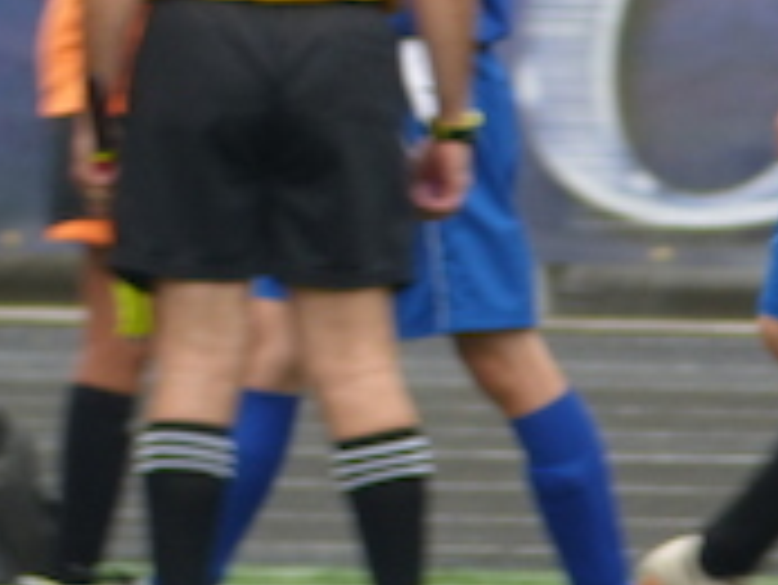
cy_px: 117
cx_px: 956
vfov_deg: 0.8
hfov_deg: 1.1
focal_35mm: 1851
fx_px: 41630
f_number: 2.8
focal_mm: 108
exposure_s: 1/125
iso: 125
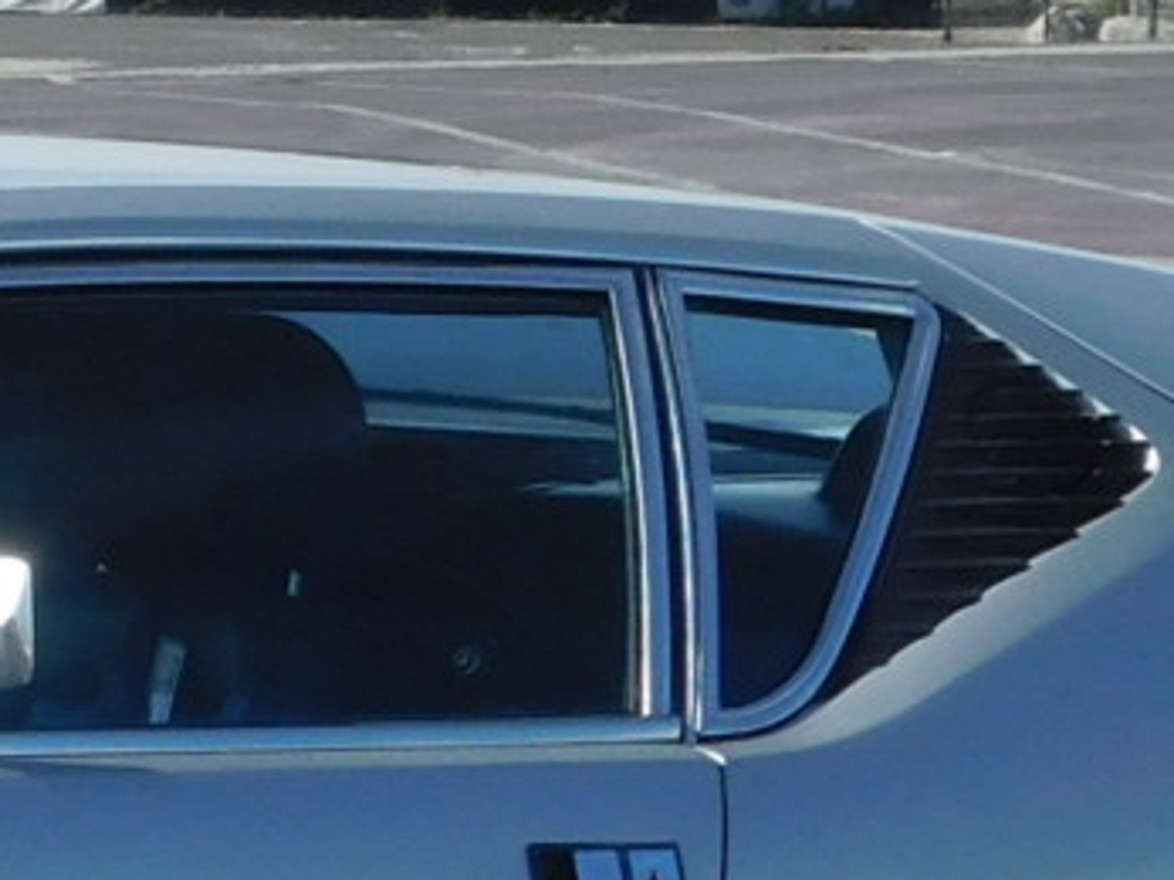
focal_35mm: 348
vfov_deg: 4.3
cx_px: -558
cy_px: 54
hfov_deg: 5.6
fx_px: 11798
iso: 125
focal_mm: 10.4
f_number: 4
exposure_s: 1/800
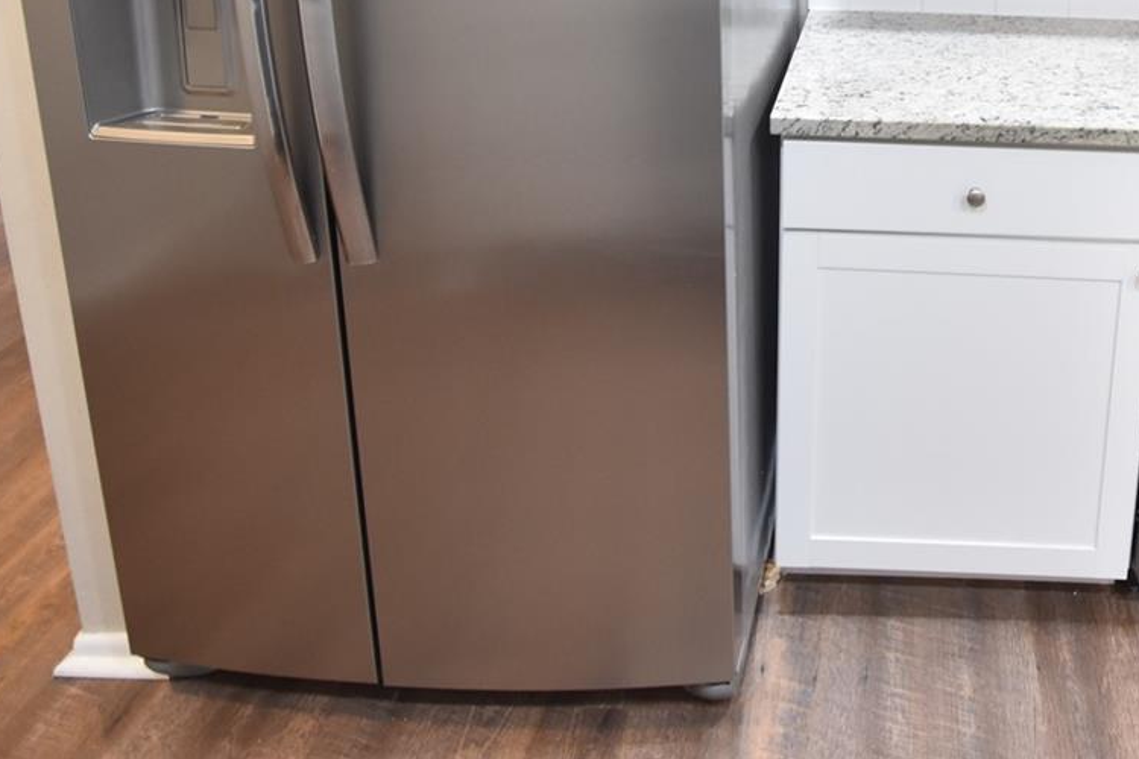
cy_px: -32
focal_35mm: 32
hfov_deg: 54.3
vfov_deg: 36.2
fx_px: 1012
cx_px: 926
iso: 800
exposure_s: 1/30
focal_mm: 10
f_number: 3.5
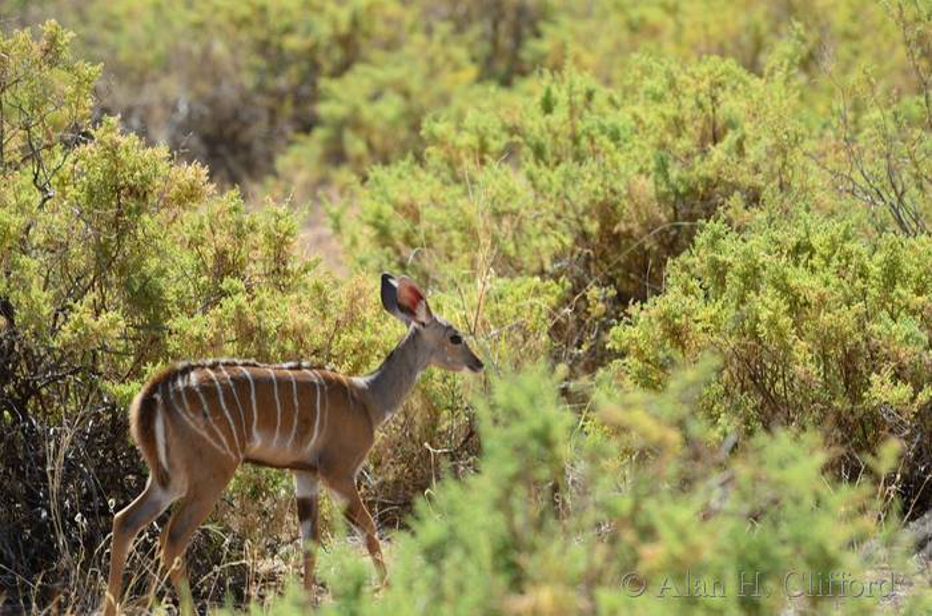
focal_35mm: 465
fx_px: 12008
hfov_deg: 4.4
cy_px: 308
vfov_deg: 2.9
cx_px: 466
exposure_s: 1/400
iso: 200
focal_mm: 310
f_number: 6.3
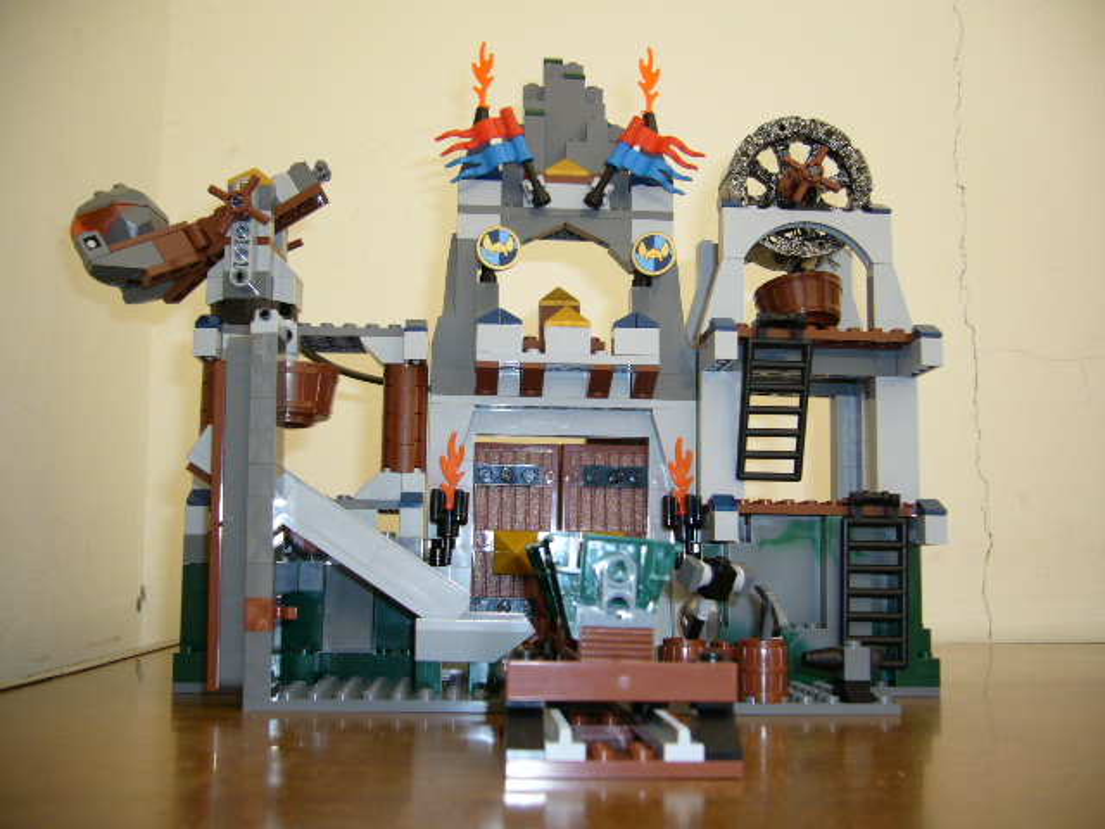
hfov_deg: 52.6
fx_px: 1117
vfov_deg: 40.7
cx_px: 552
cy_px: 414
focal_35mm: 35
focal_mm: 5.8
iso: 80
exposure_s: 1/10
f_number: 2.8
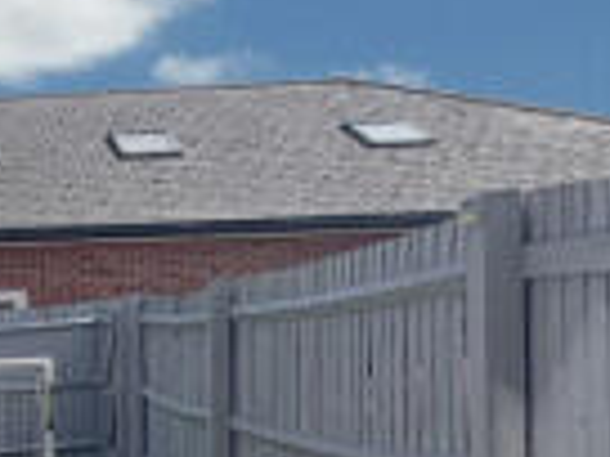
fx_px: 1057
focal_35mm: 60
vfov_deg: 23.8
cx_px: -235
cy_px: 405
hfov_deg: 26.1
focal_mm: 2.22
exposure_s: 1/1600
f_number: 2.2
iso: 64
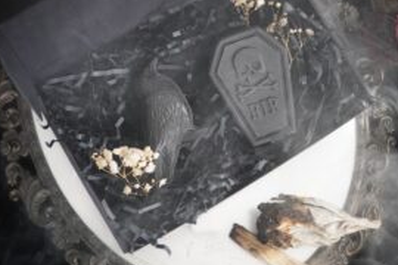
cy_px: 78
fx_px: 749
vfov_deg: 20.0
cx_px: 270
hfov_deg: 29.5
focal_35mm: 68
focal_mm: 29
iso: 1600
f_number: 4
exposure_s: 1/160
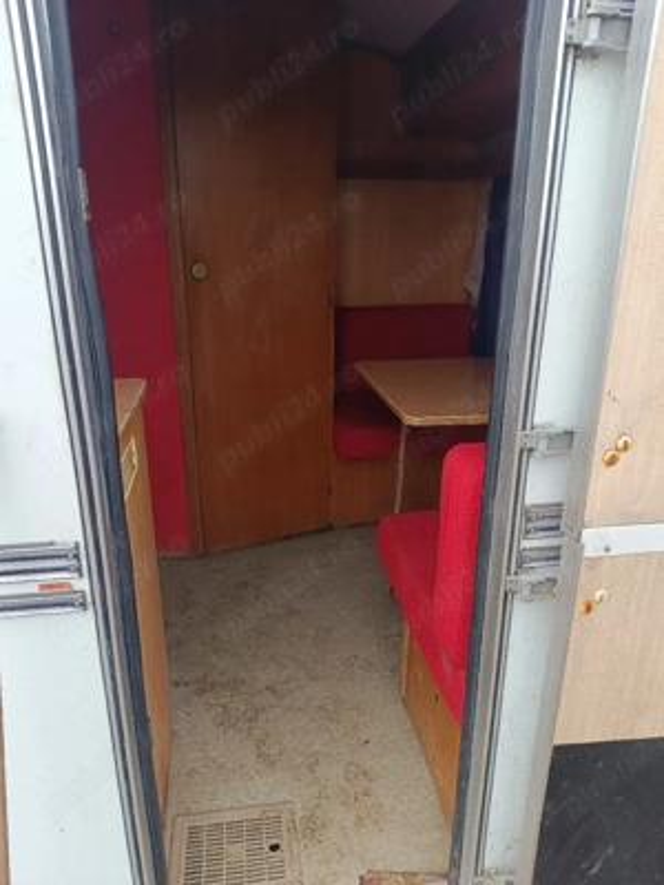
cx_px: 332
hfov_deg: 56.8
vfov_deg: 71.6
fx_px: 614
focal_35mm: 24
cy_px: 442
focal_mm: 5.59
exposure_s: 1/102
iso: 70
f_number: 1.88
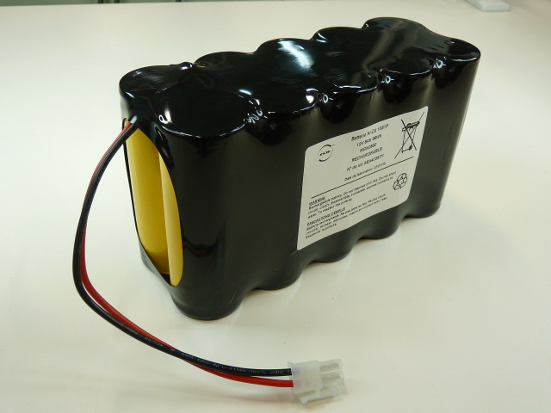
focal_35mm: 33
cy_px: 206
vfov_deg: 42.9
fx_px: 525
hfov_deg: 55.4
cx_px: 276
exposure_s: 1/40
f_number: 2.8
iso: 100
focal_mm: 4.8
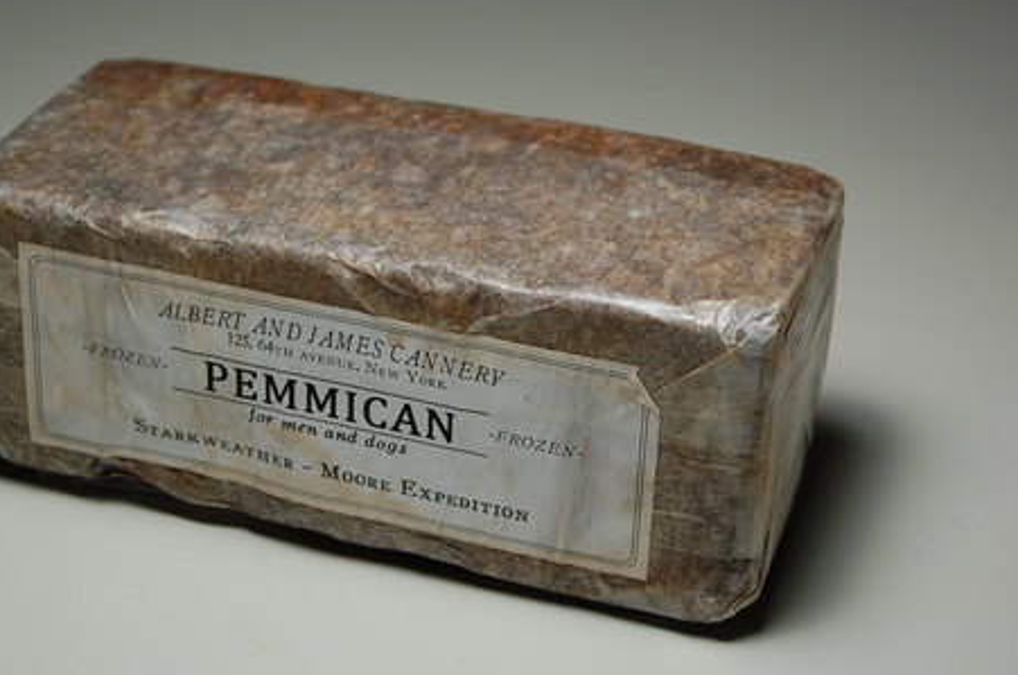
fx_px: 2702
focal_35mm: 96
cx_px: 411
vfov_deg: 14.2
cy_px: 287
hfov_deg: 21.3
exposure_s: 1/20
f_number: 5.6
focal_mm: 45
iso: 200
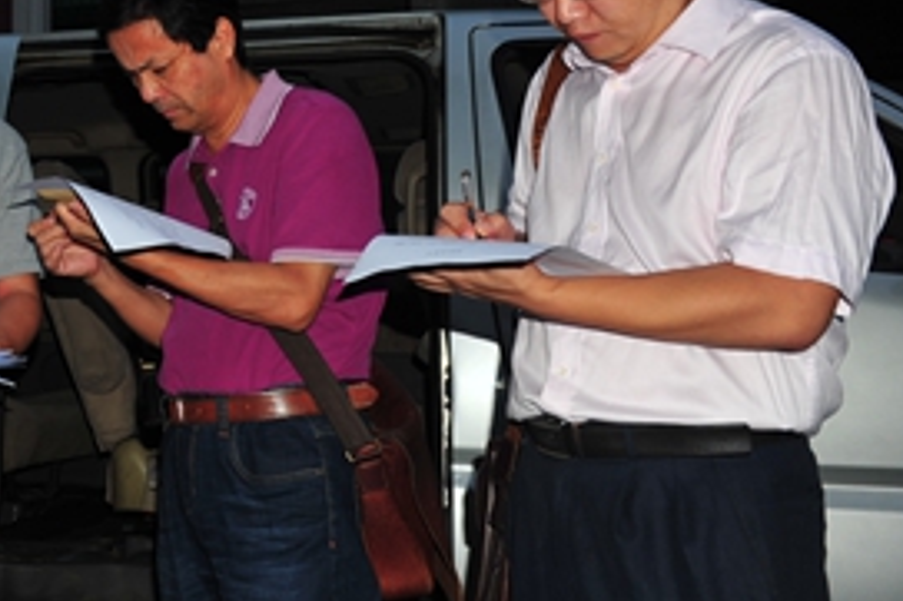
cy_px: 116
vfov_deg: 25.0
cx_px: -63
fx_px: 1329
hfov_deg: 33.3
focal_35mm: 53
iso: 200
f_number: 5.6
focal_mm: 24
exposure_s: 1/60
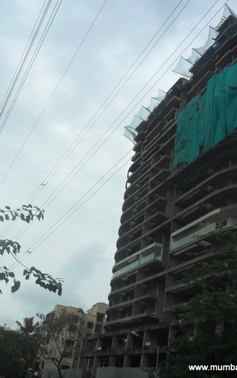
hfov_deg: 32.6
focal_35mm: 39
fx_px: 403
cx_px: 91
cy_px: 190
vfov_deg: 50.4
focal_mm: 4.9
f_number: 8.9
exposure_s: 1/250
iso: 100
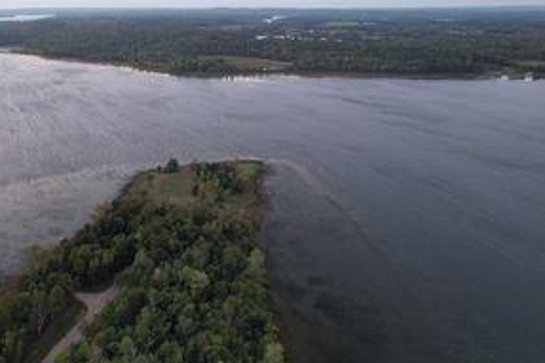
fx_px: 499
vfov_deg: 39.7
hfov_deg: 54.8
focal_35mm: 33
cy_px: 221
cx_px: 142
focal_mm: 8.38
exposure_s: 1/15
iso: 100
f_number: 2.8
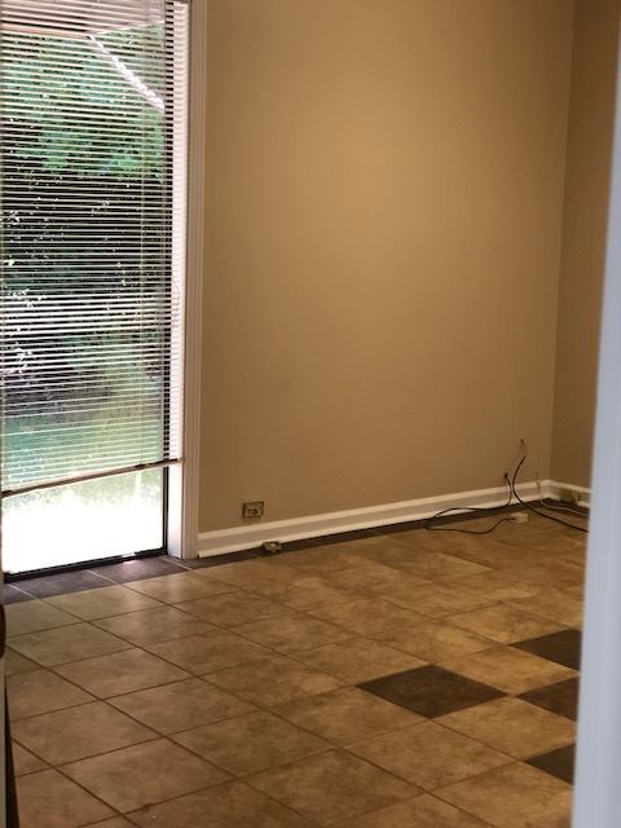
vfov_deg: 33.8
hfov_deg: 25.7
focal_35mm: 57
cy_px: 414
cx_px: 310
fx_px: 1363
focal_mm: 6.6
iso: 100
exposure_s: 1/30
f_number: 2.8
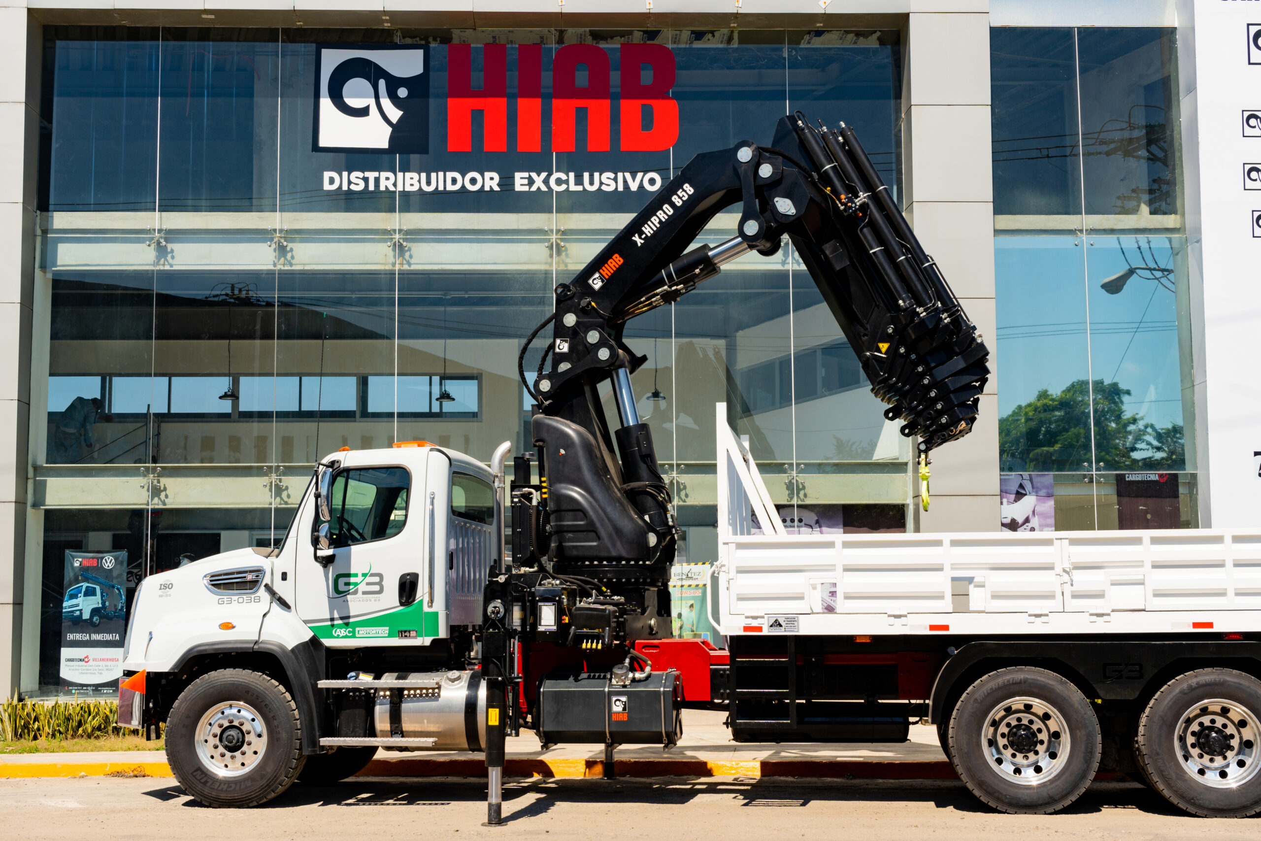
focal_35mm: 45
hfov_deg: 43.6
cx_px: 630
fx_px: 1576
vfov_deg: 29.9
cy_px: 420
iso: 125
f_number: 11
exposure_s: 1/250
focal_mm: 45
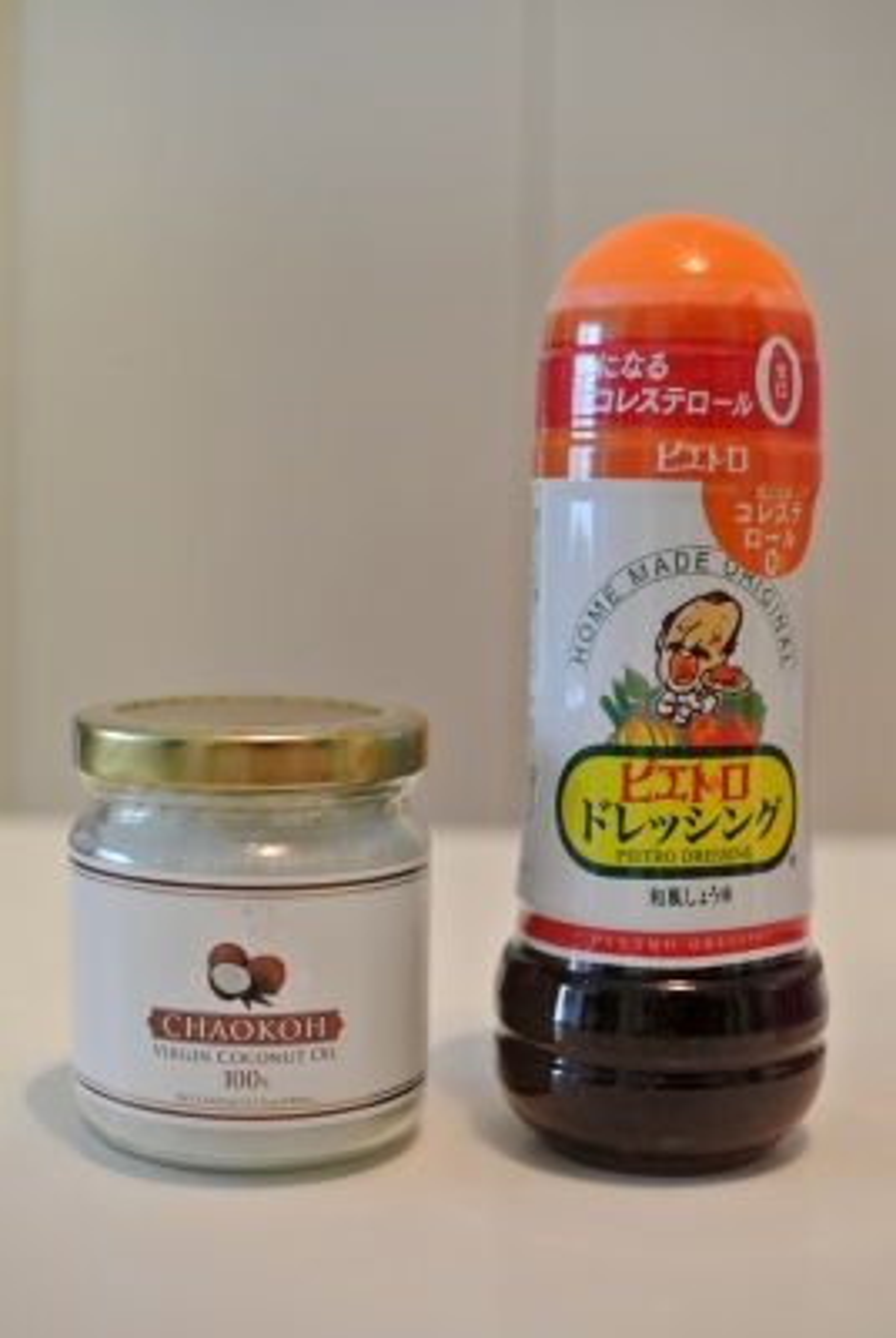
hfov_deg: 27.6
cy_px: 669
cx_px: 448
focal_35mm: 49
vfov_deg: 40.3
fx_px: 1823
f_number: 1.8
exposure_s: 1/80
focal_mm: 18.5
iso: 800
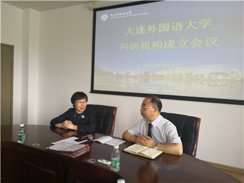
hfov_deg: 65.3
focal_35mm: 27
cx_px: 122
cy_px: 92
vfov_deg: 51.3
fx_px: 190
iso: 64
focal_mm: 3.95
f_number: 4
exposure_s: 1/50
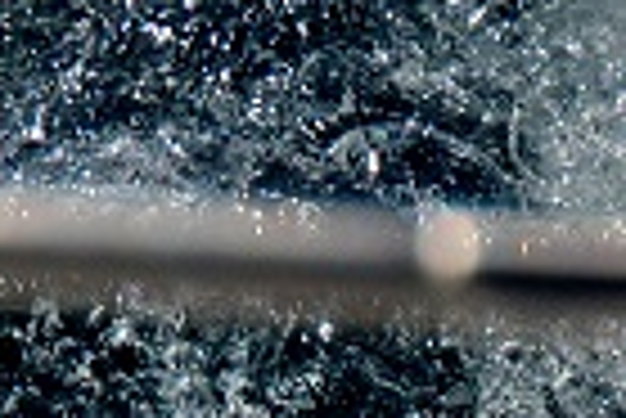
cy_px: 1454
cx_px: 471
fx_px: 4125
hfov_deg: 8.7
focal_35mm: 237
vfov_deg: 5.3
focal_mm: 22
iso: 640
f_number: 4.5
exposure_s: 1/8000
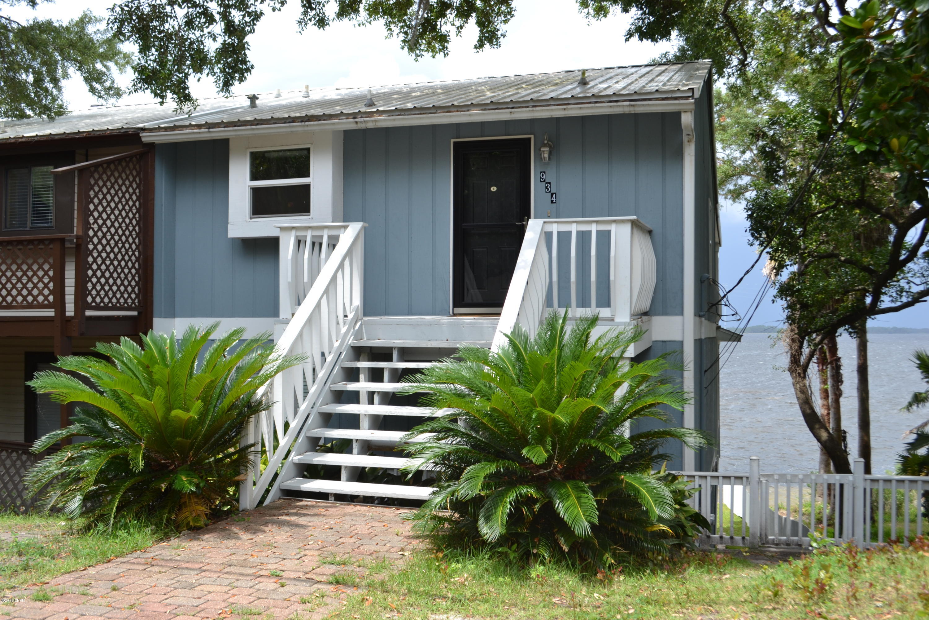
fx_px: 852
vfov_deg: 40.0
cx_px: 464
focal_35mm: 33
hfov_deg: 57.2
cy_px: 310
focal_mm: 22
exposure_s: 1/160
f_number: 7.1
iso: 100
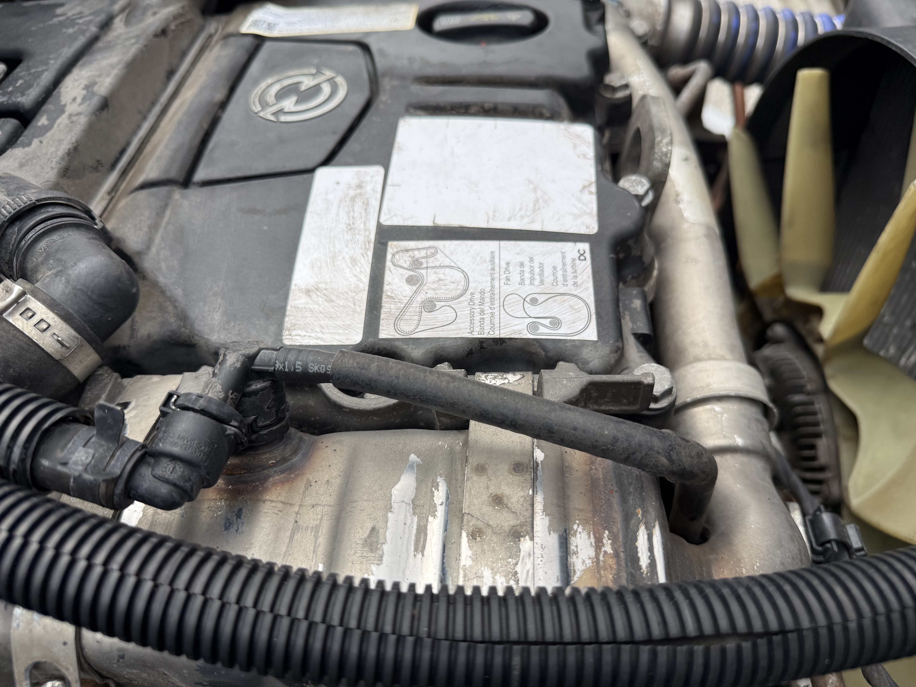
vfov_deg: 56.8
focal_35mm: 24
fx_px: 635
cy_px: 344
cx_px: 458
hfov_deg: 71.6
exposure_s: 1/1727
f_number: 1.78
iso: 80
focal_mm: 6.76
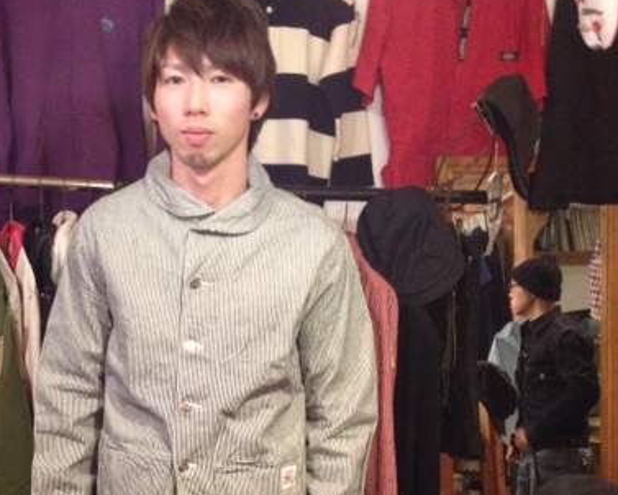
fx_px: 1061
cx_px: 162
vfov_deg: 26.1
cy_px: 321
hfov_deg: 31.9
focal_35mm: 58
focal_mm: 4.28
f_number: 2.4
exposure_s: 1/15
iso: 500
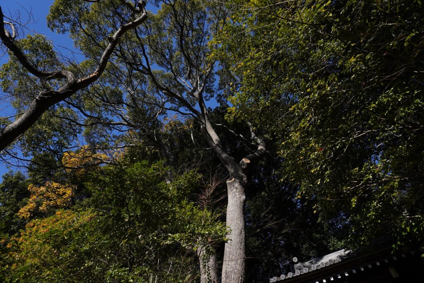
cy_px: 142
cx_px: 212
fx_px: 283
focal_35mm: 24
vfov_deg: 53.1
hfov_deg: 73.7
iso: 200
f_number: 5.6
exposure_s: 1/1250
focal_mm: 16
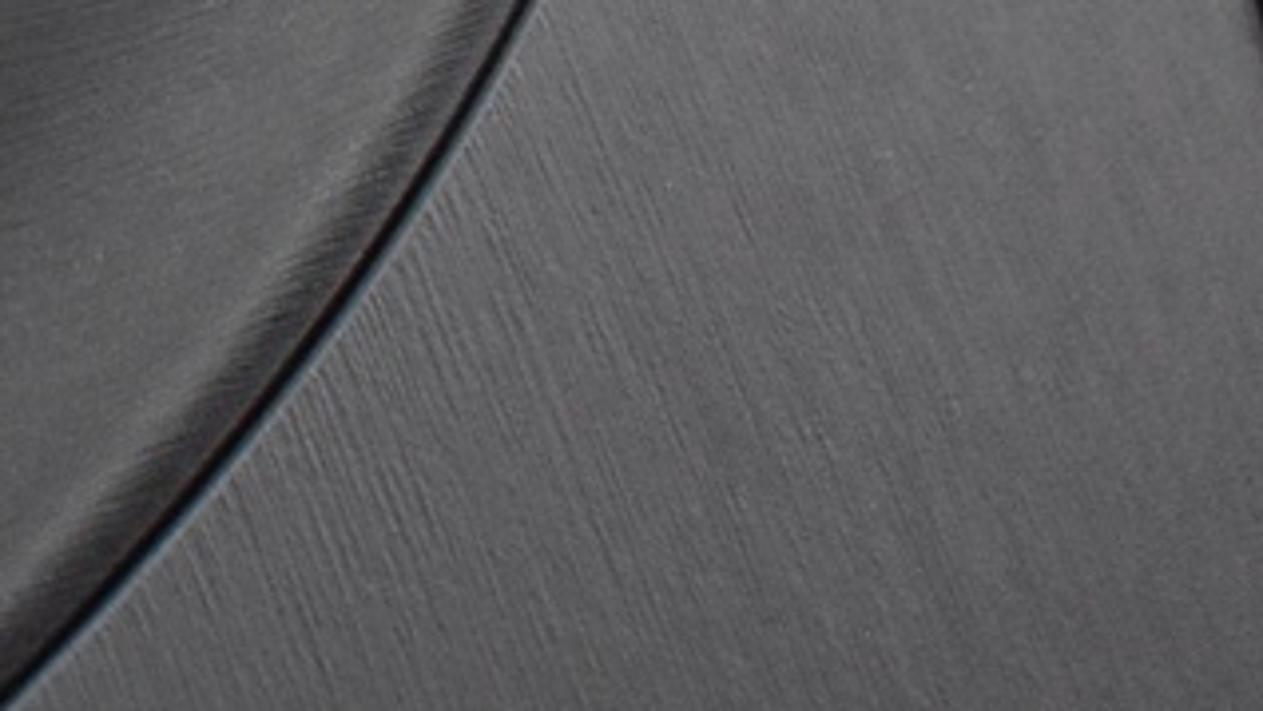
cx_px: -1219
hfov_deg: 11.1
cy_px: -1414
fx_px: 5895
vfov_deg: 6.3
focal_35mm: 176
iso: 2500
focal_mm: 22
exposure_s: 1/30
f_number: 3.8
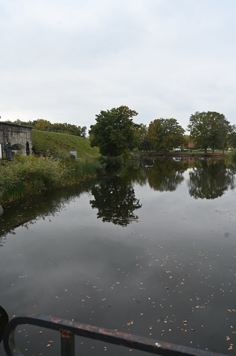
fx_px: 300
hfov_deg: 42.9
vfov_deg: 61.1
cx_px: 118
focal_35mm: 30
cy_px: 178
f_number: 5.6
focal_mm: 30.5
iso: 200
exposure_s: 1/250
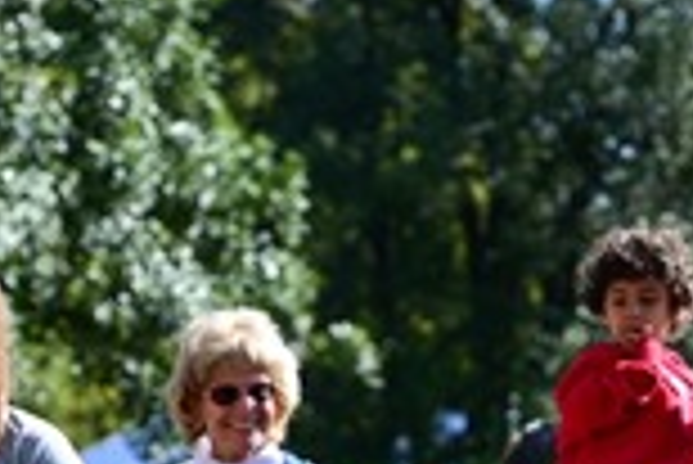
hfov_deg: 5.3
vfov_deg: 3.5
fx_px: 7476
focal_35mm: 388
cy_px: 737
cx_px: 556
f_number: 4
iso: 100
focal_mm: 105
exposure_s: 1/500
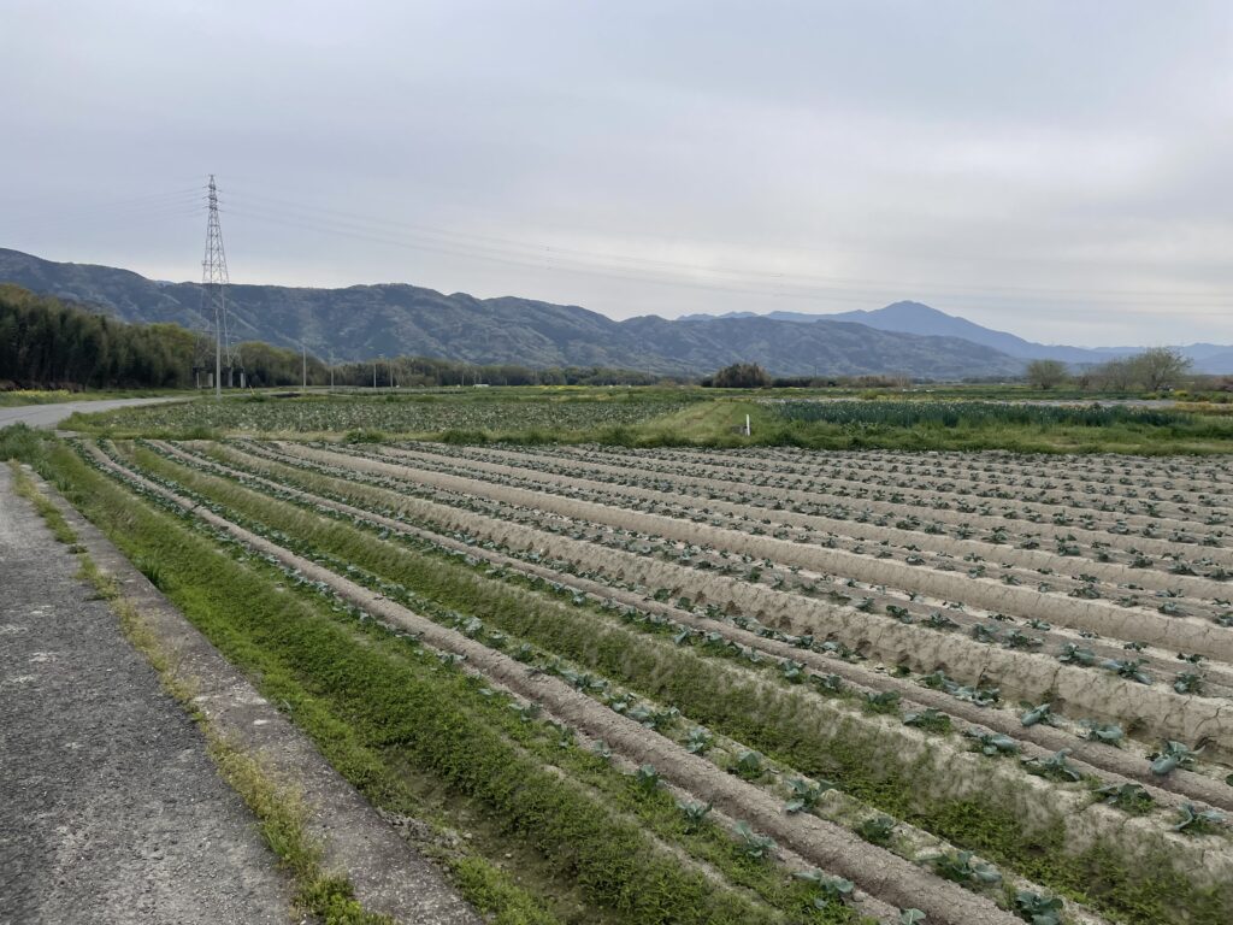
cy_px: 462
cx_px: 616
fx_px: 926
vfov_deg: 53.1
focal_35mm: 26
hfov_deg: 67.3
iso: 32
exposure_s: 1/3401
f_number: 1.6
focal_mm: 4.2
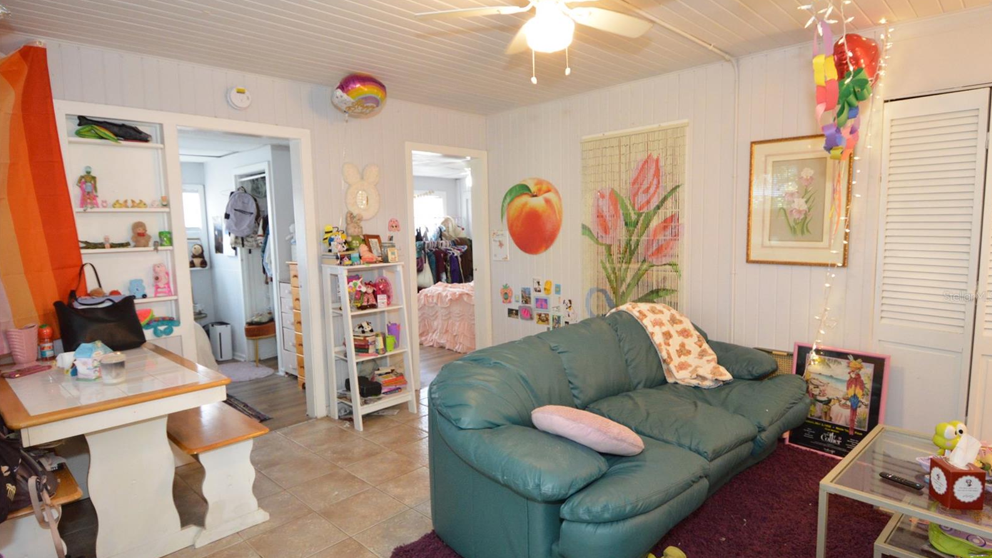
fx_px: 500
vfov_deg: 58.3
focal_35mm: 19
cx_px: 499
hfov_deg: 89.6
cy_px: 296
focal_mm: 12
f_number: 4
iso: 1800
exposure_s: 1/60
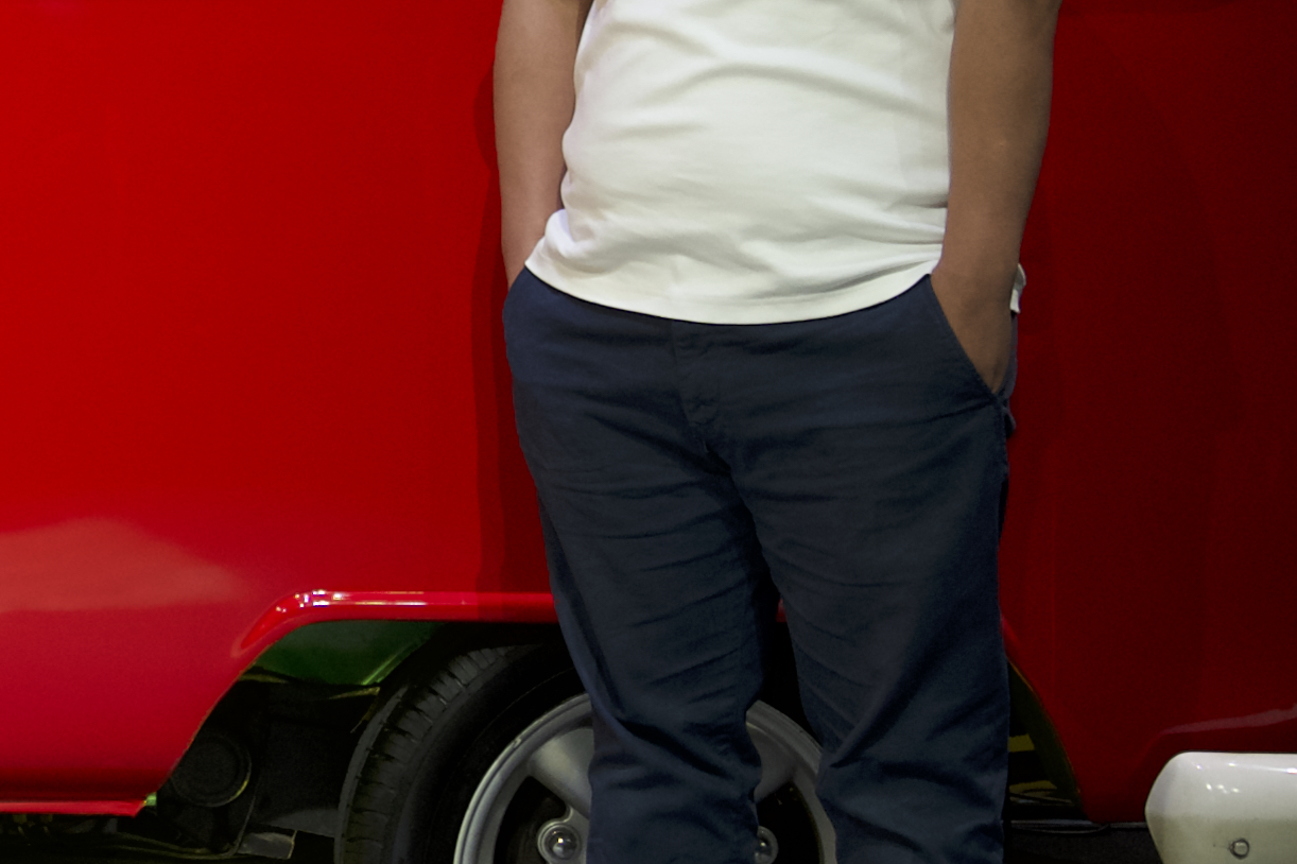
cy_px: 99
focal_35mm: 145
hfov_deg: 13.7
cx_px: -319
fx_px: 5222
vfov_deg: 9.4
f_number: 5.6
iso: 400
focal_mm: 30
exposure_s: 1/30
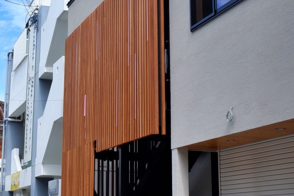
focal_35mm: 76
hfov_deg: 26.1
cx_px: 56
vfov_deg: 17.9
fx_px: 621
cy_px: 62
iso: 200
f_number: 8
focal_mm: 15
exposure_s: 1/320
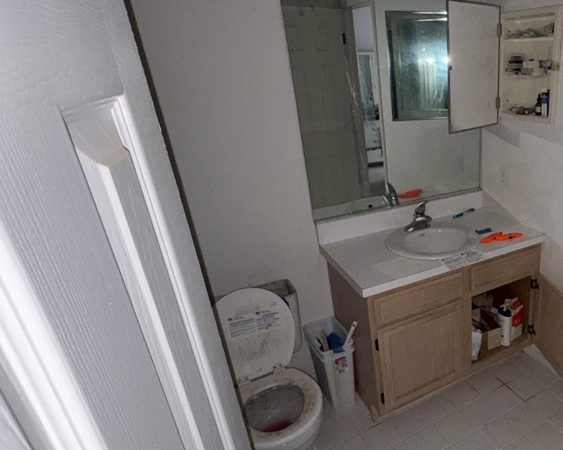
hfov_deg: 60.0
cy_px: 241
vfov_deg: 54.9
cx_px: 461
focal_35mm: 26
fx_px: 433
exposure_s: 1/43
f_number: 2.2
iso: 200
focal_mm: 2.22
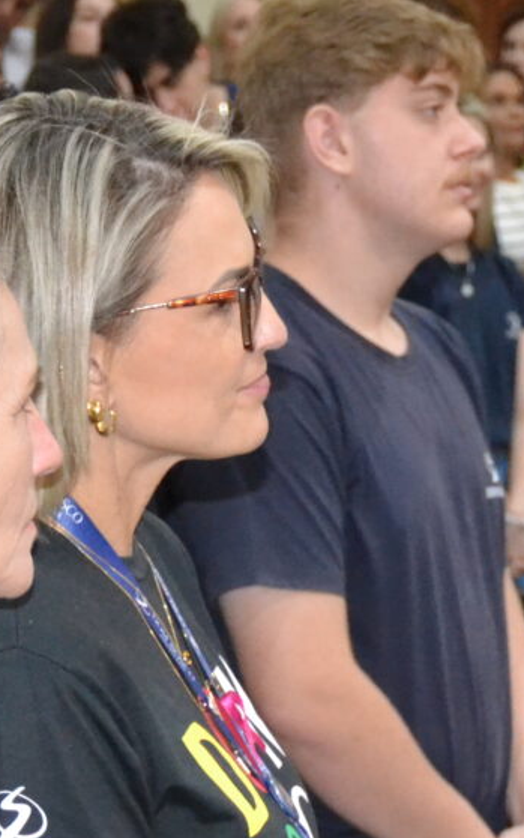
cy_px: 925
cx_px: 507
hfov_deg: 5.9
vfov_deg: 9.4
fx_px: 5047
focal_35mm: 221
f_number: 4.5
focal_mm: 42
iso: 3200
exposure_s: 1/60
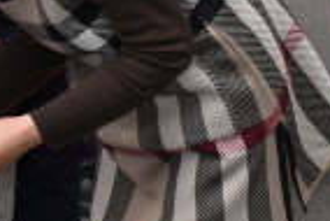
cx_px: -158
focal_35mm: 259
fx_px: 2377
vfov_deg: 5.3
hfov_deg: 7.8
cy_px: 64
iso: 100
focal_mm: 24
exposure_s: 1/200
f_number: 7.1
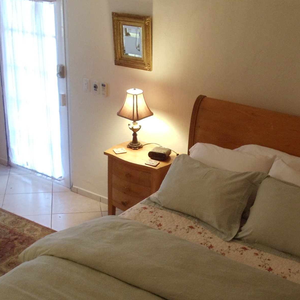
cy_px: 171
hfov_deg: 25.6
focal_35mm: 67
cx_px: 187
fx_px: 657
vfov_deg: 25.7
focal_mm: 6
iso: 400
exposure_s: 1/30
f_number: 3.5
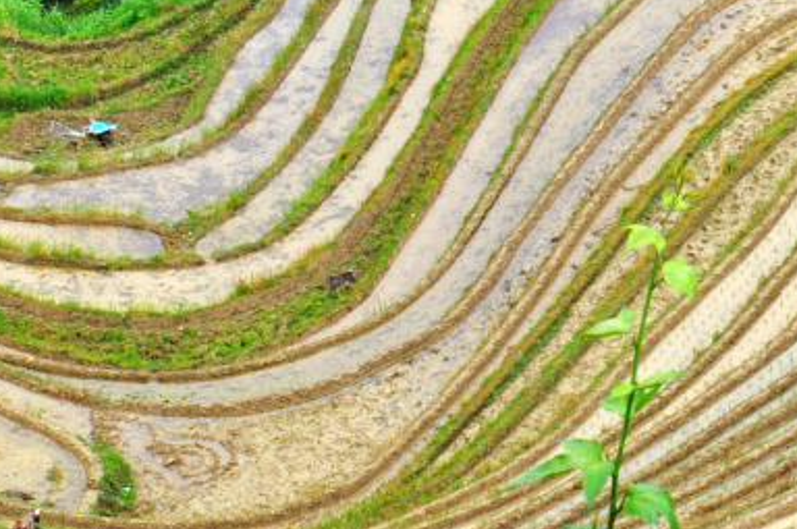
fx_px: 7075
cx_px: 986
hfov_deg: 6.4
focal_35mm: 320
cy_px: -112
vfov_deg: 4.3
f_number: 18
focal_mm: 80
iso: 560
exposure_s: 1/30
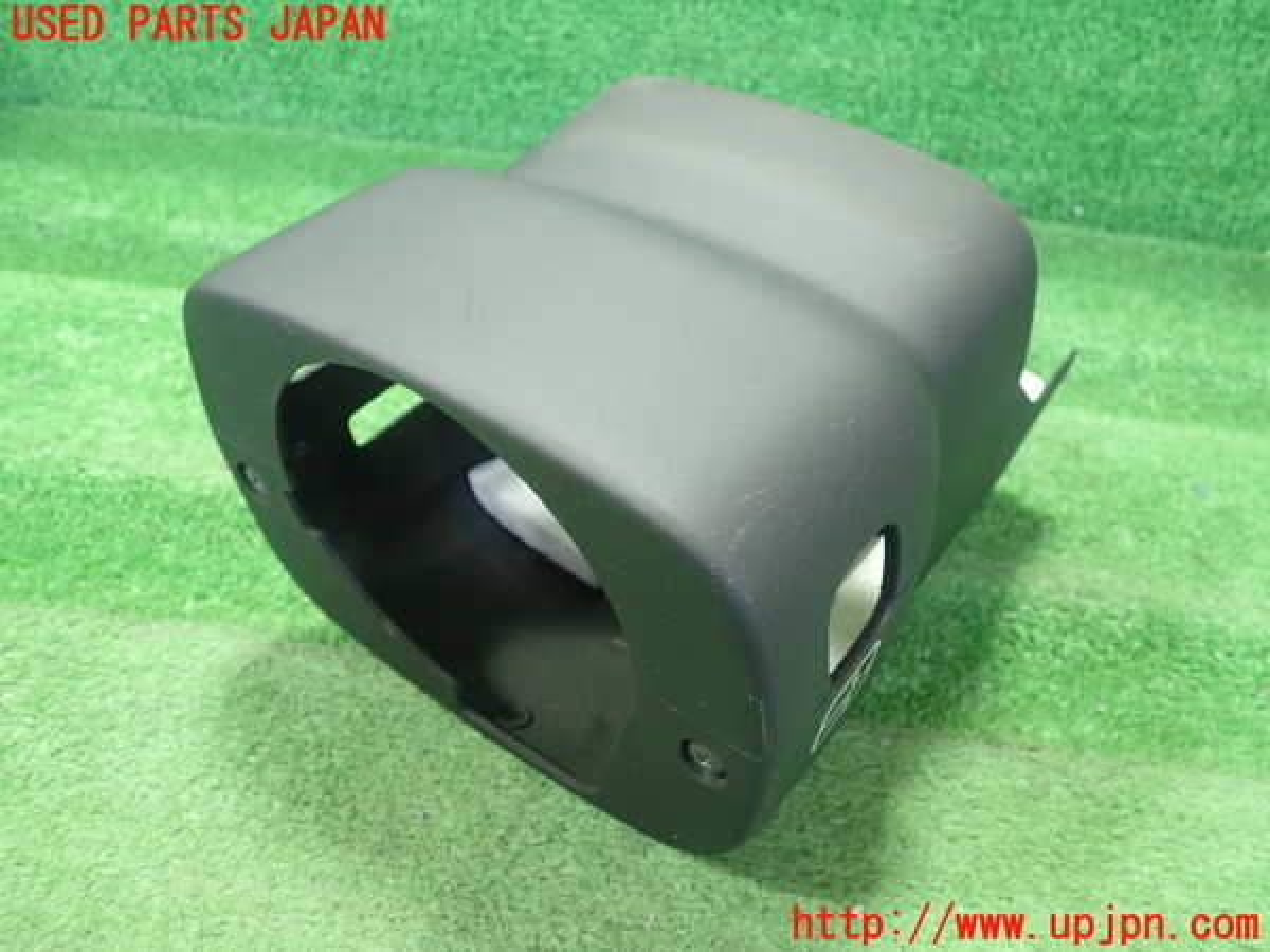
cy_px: 476
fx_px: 1101
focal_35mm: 30
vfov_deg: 46.8
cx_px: 635
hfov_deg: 60.0
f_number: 2.3
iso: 800
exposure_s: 1/100
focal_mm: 5.5
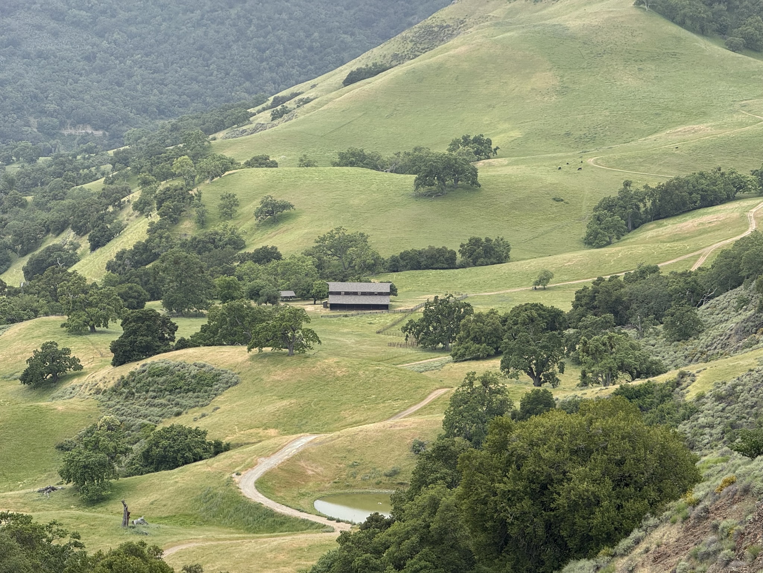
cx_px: 382
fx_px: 2645
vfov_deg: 12.3
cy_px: 286
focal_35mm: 120
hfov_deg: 16.4
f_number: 2.8
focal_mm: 15.66
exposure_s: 1/802
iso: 64
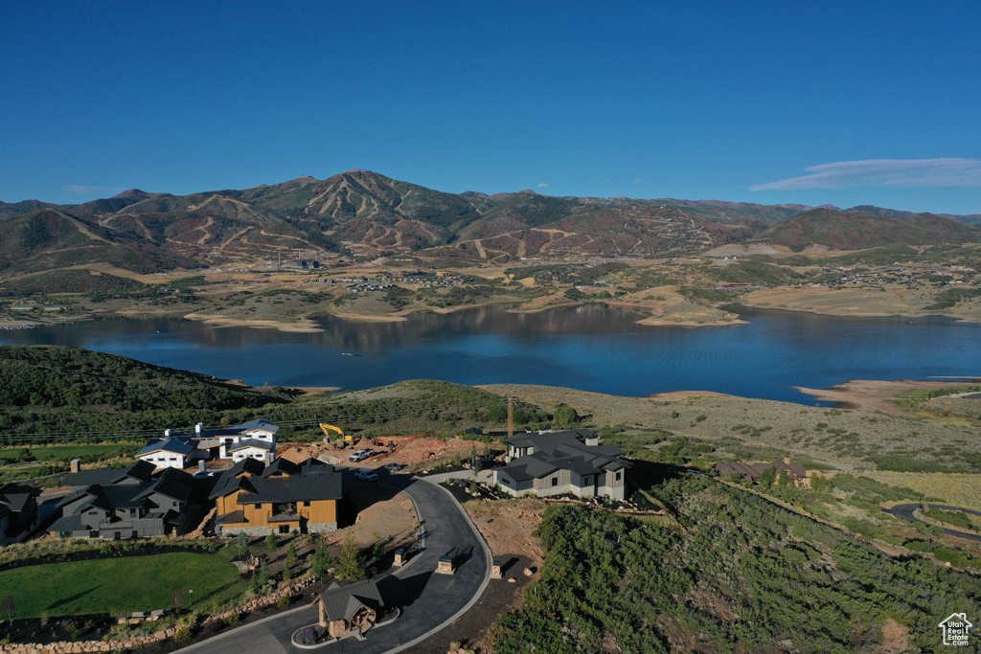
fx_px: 763
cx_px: 490
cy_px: 327
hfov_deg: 65.5
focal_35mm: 28
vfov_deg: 46.4
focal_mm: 10.26
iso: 100
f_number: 6.3
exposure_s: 1/800
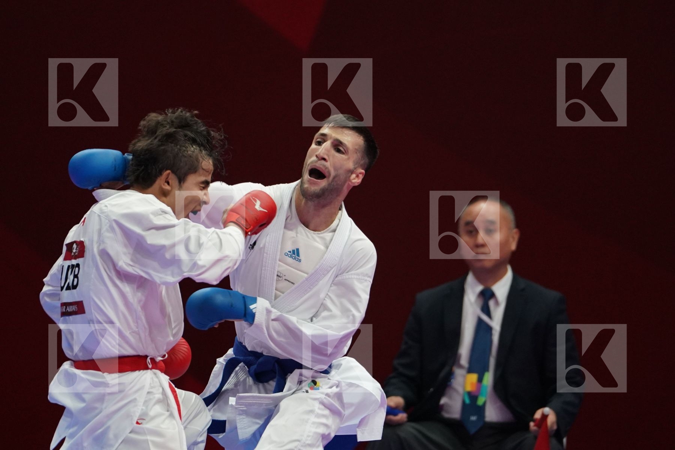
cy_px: 225
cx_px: 338
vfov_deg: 3.3
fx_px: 7874
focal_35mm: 420
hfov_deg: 4.9
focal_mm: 280
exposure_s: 1/1000
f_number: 4
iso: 3200
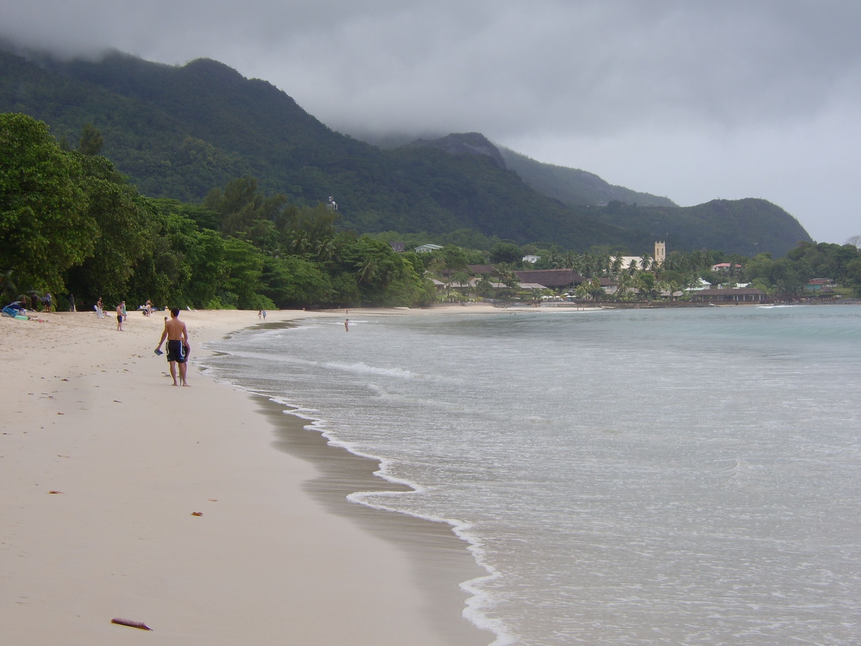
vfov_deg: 27.0
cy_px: 323
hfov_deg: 35.5
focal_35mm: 54
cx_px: 430
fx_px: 1343
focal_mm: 14.04
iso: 50
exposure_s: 1/210
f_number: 6.7
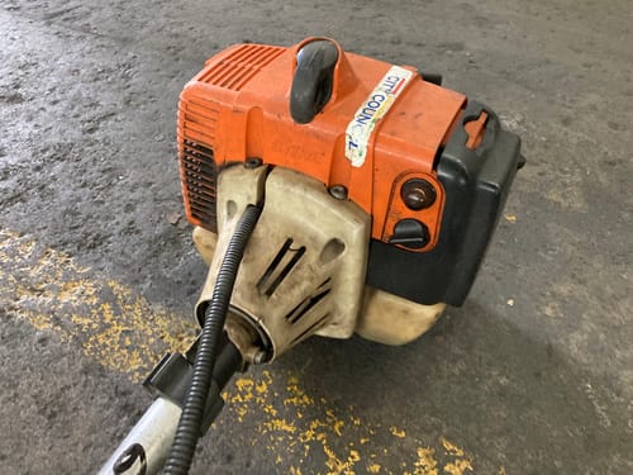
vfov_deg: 49.7
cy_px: 238
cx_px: 316
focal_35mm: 28
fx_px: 512
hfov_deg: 63.4
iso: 400
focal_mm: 3.99
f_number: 1.8
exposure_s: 1/35
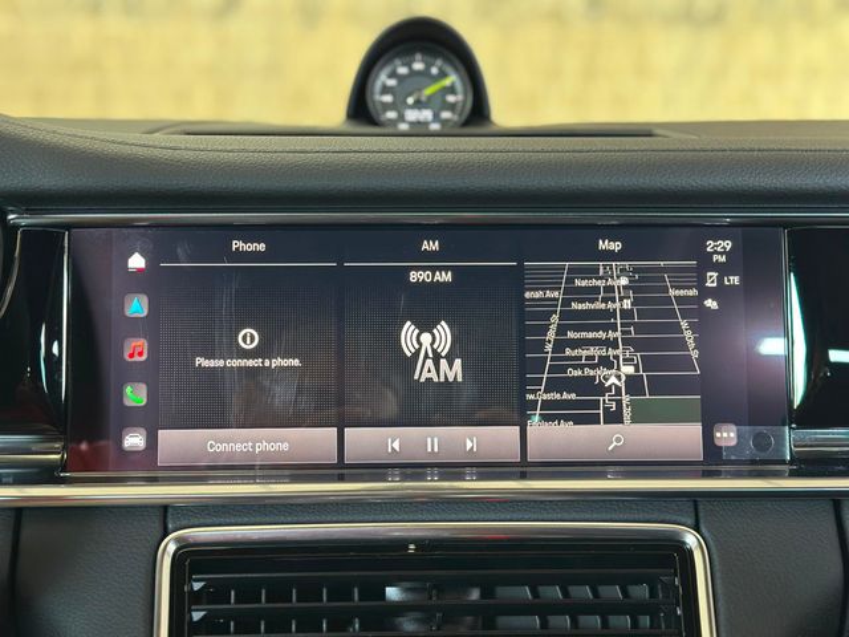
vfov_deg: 30.3
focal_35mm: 48
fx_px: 1177
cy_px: 318
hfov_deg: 39.7
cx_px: 424
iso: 250
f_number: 1.78
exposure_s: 1/60
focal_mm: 6.86
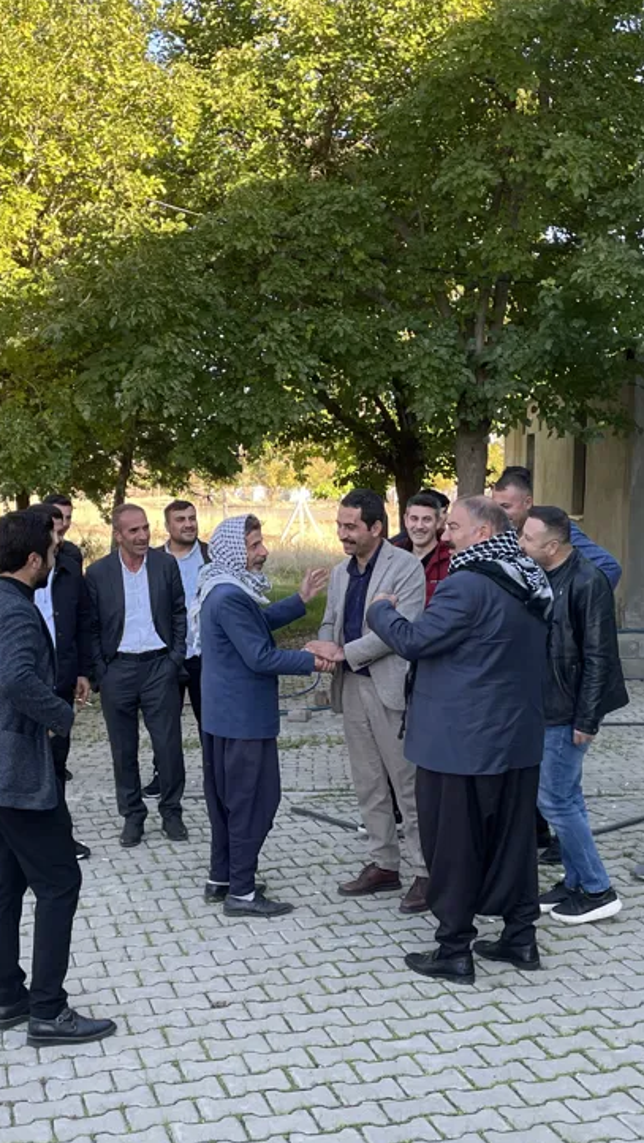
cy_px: 599
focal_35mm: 47
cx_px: 280
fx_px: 1426
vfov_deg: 43.7
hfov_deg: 25.4
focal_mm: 4.2
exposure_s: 1/282
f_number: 1.6
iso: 32
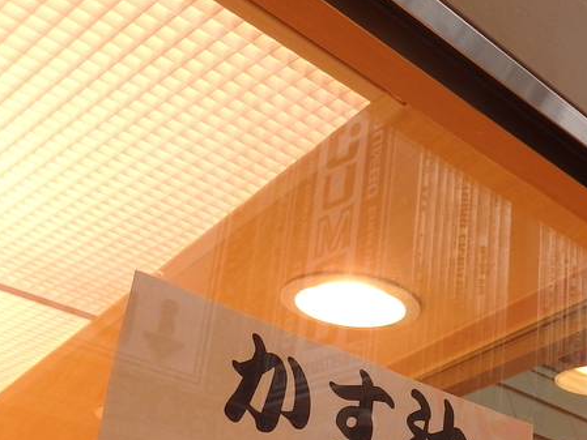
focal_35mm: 57
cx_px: 495
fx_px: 967
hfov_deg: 32.5
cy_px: 372
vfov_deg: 25.1
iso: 125
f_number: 3
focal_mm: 4.5
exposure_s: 1/100
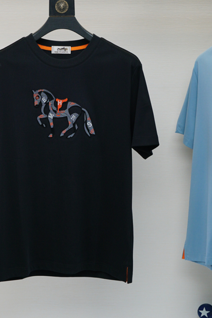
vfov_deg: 26.6
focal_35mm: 76
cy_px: 142
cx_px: 63
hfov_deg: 17.9
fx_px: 671
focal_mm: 28
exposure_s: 1/250
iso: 250
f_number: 4
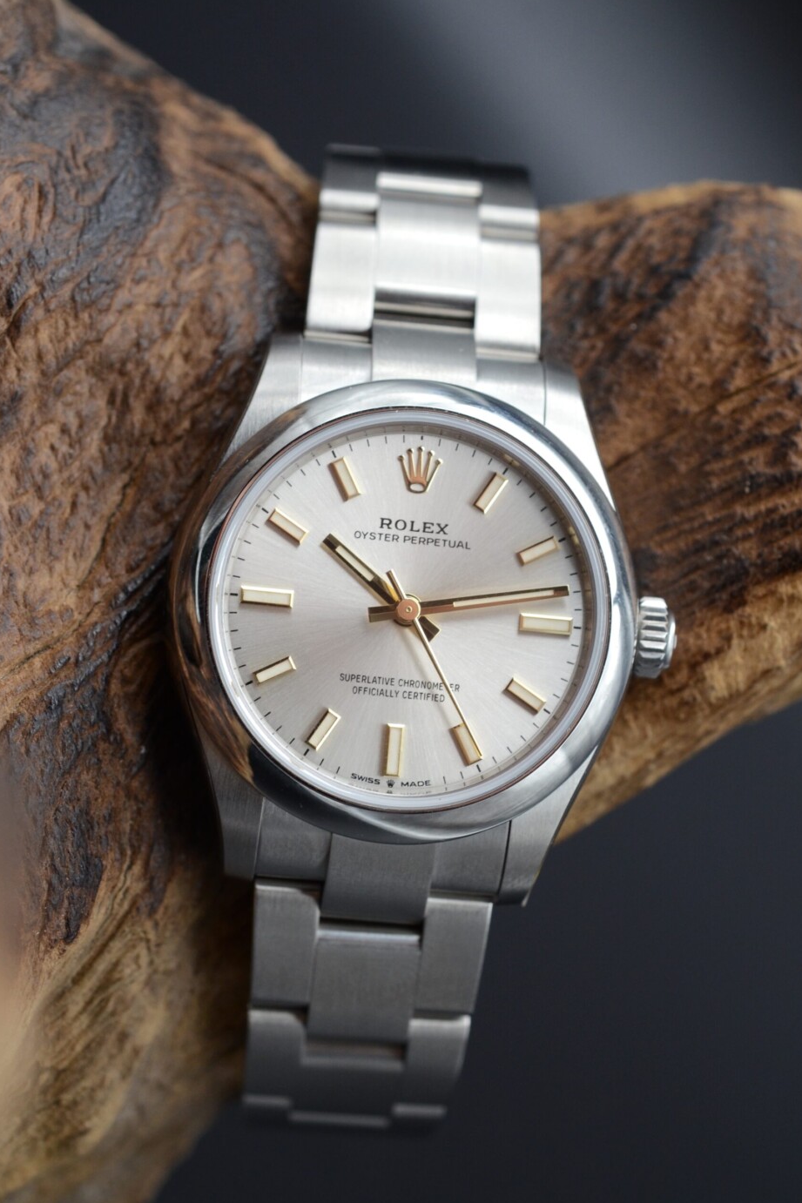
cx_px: 401
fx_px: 3041
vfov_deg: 22.4
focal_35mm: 91
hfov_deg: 15.0
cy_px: 606
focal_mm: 60
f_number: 7.1
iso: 720
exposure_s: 1/160
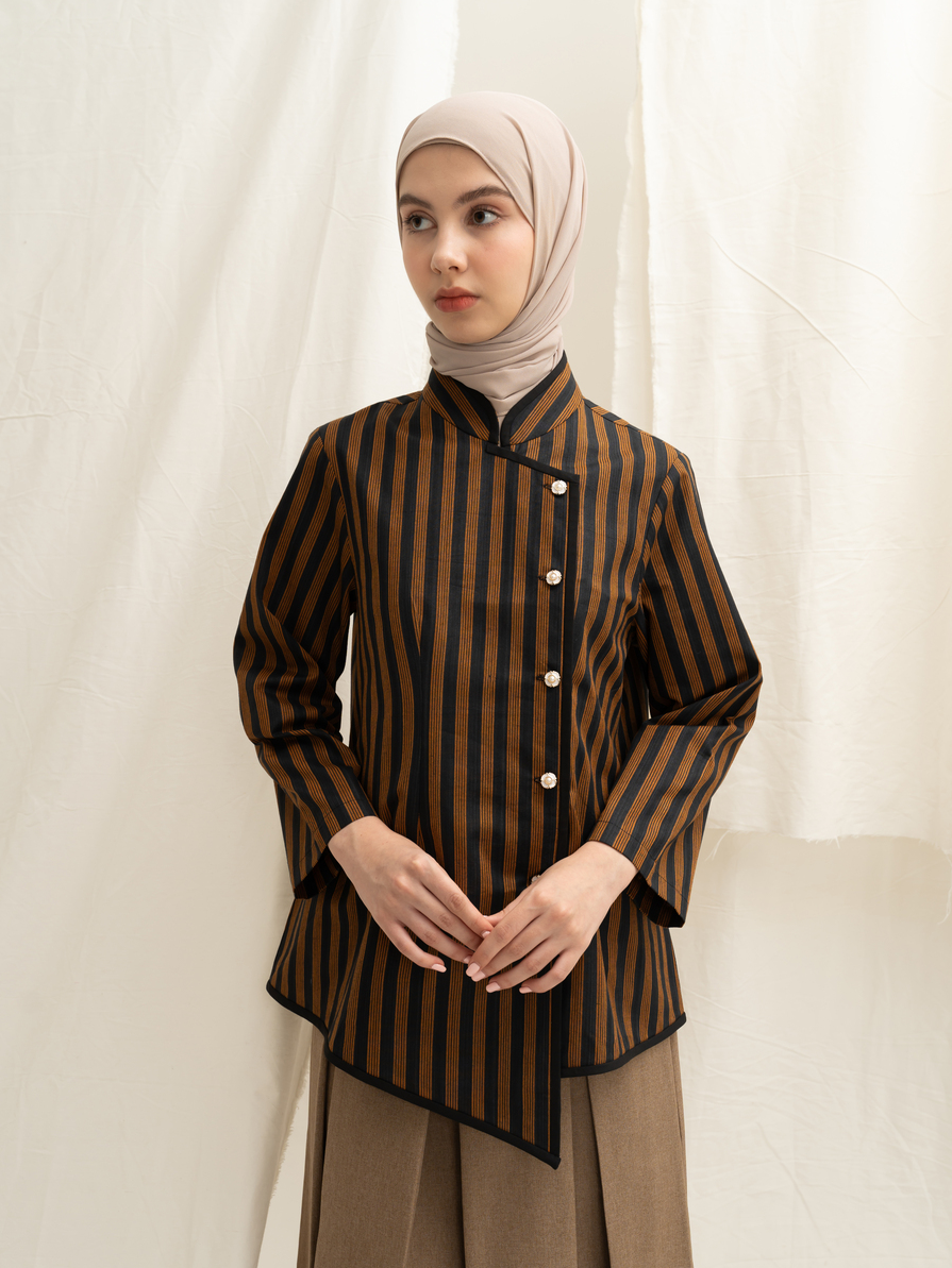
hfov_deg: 38.7
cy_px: 655
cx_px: 478
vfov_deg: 50.1
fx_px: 1357
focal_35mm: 37
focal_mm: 34
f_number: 5.6
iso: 100
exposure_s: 1/160
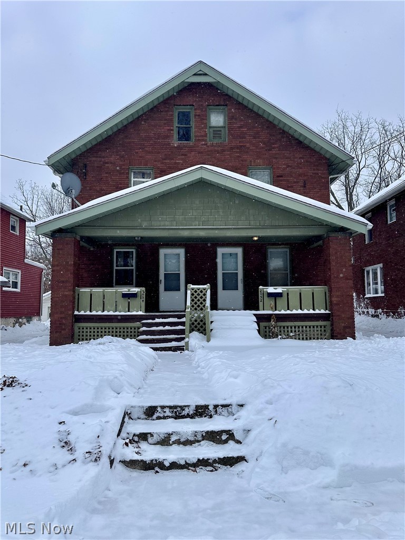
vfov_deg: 71.6
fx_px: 374
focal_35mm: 24
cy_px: 270
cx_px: 202
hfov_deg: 56.8
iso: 80
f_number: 1.78
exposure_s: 1/6211
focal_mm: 6.86
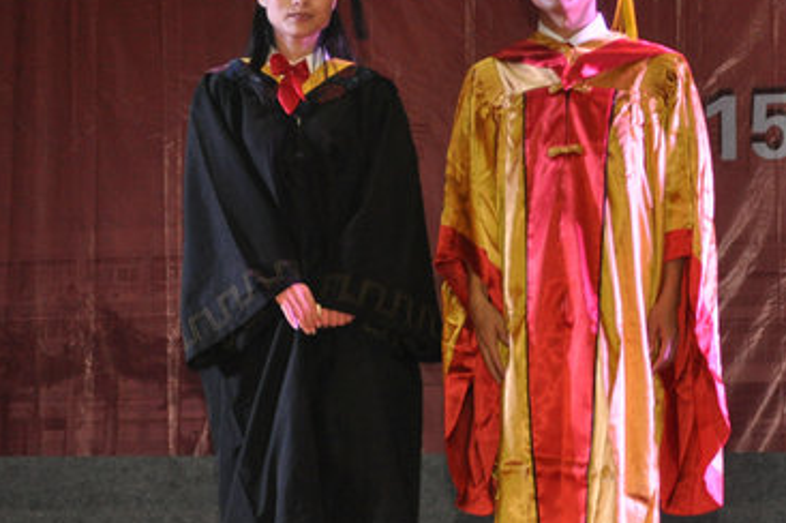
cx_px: 441
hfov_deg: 13.1
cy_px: 245
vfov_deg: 8.7
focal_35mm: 157
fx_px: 3425
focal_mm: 48
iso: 800
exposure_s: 1/60
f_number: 4.8
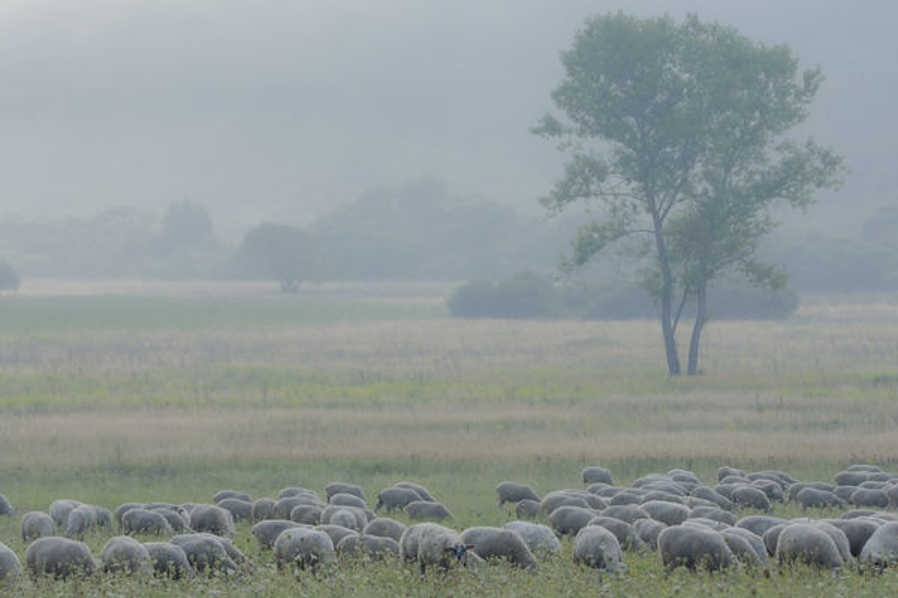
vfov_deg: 6.1
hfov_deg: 9.1
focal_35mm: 225
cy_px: 299
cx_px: 449
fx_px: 5612
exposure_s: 1/320
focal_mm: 150
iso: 500
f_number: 9
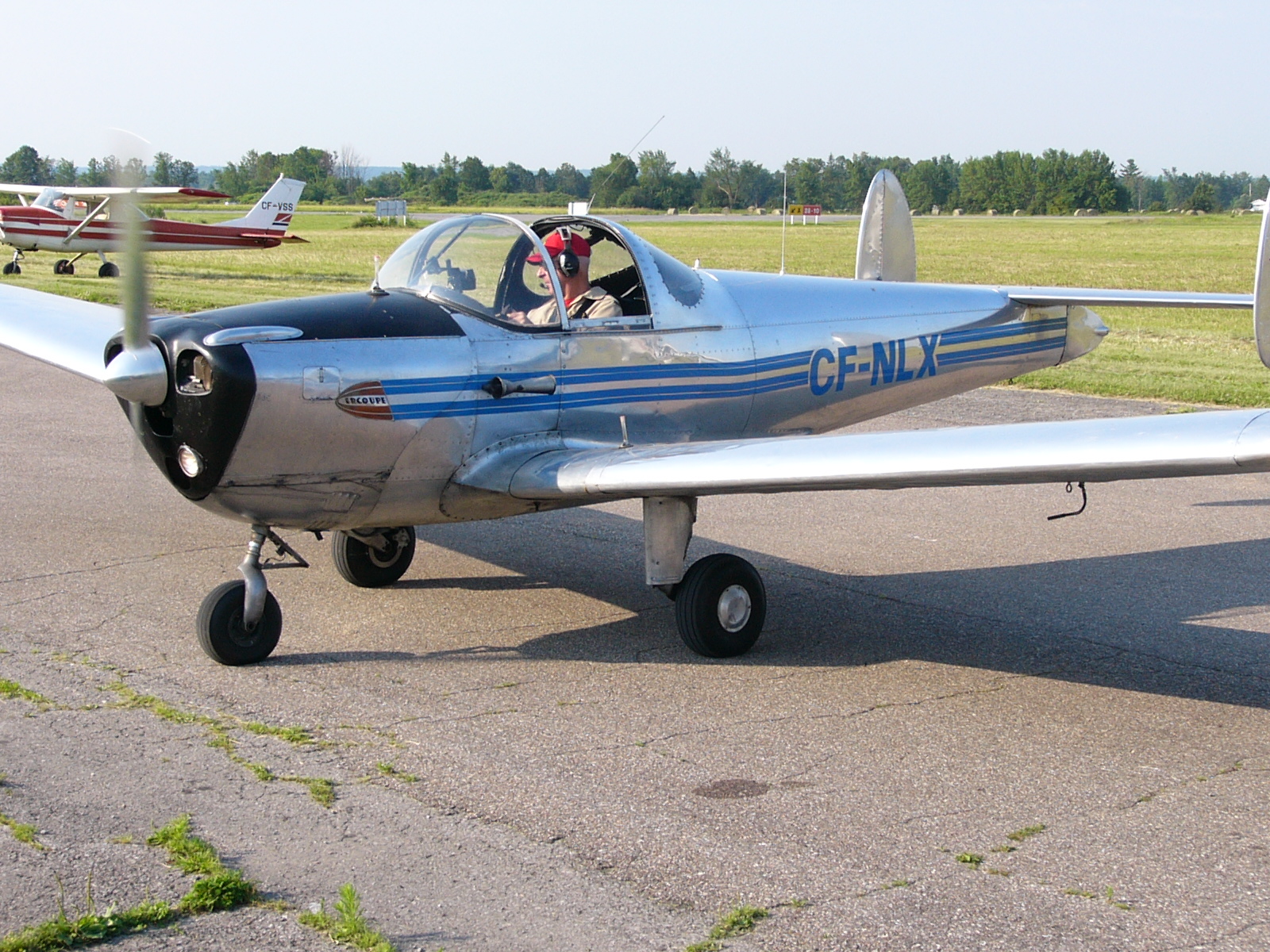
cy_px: 476
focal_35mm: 63
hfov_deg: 30.7
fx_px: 2311
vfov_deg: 23.3
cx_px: 635
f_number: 4
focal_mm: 8.2
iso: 50
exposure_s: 1/320
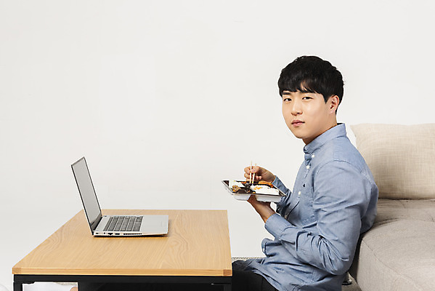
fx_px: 749
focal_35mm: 62
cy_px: 146
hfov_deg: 32.4
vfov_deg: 21.9
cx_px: 218
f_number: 13
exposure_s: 1/125
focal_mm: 62
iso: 100
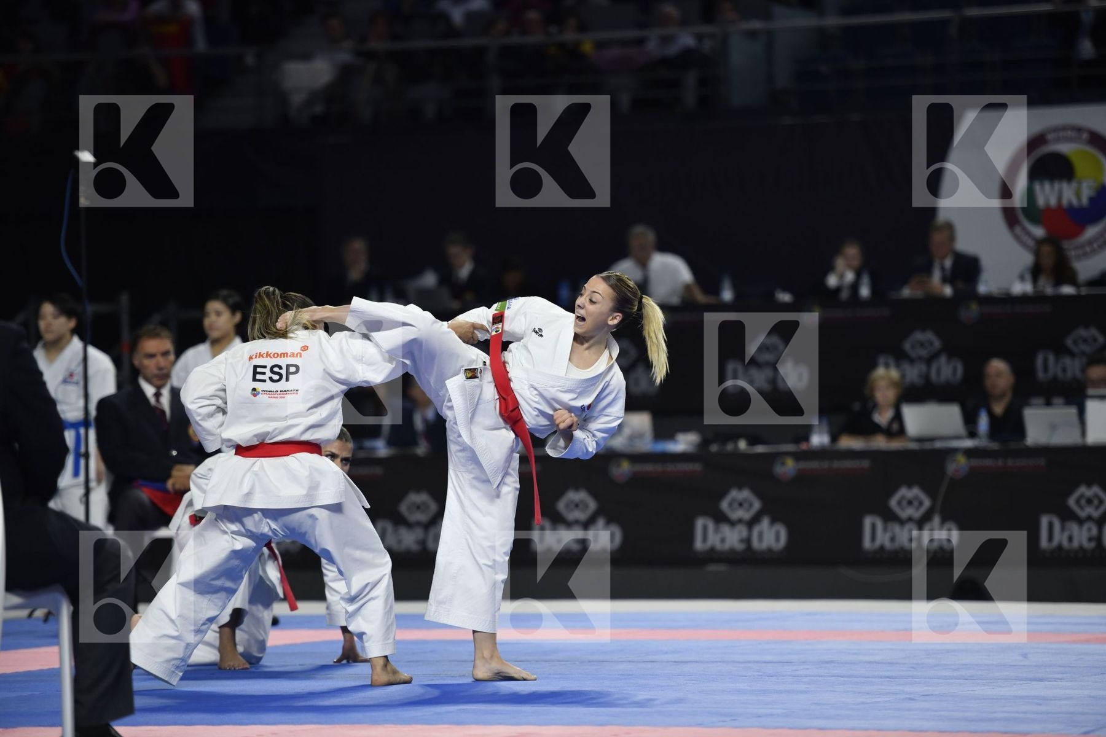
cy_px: 368
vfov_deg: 7.4
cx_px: 553
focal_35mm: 185
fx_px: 5683
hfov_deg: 11.1
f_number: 2.8
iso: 800
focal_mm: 185
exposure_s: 1/800
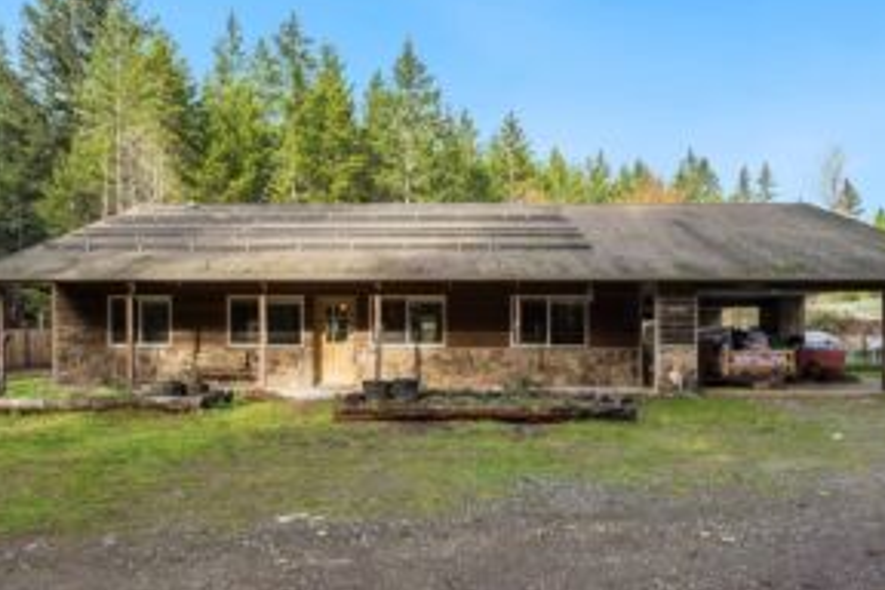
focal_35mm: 26
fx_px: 632
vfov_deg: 49.6
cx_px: 452
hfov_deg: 70.0
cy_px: 366
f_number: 10
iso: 100
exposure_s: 1/50
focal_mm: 18.5
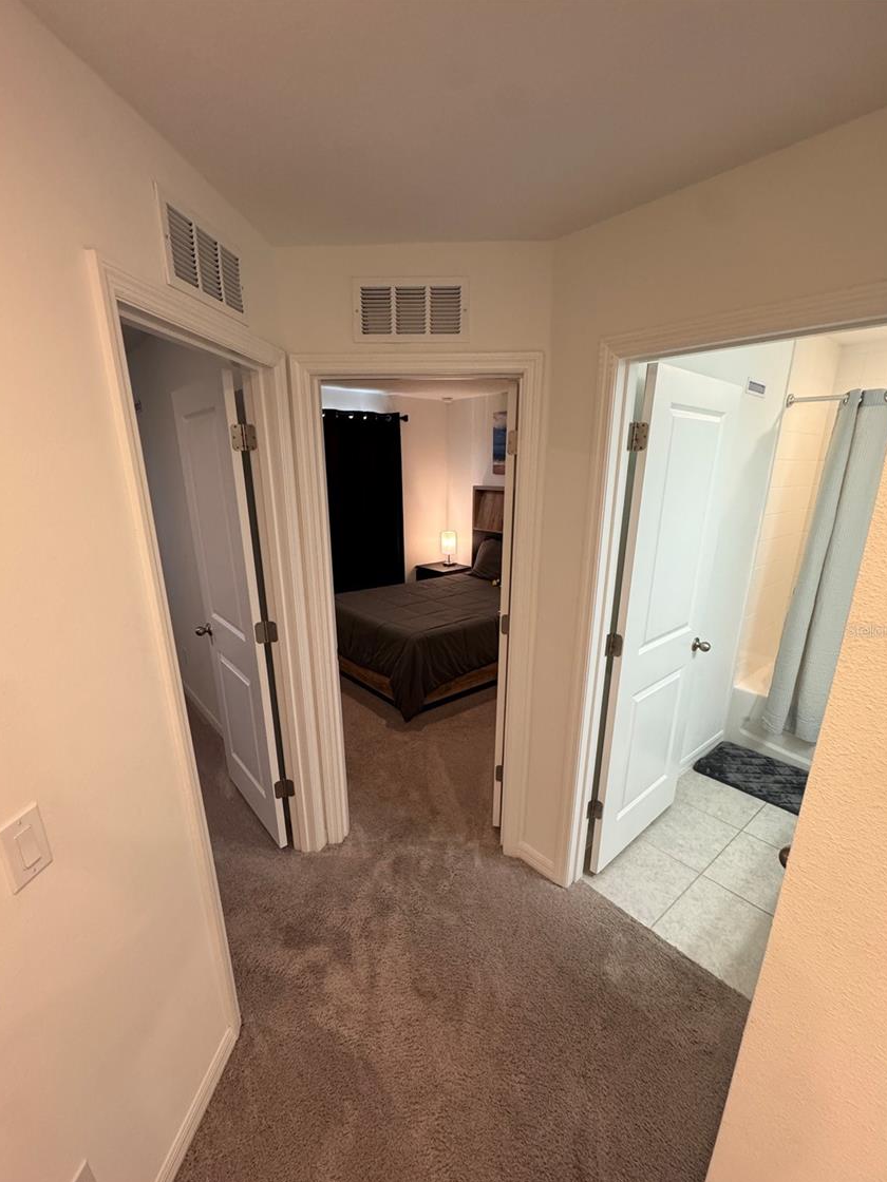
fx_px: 512
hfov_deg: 81.7
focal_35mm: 15
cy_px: 630
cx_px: 447
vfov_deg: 98.0
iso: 320
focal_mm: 2.22
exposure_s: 1/120
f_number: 2.2
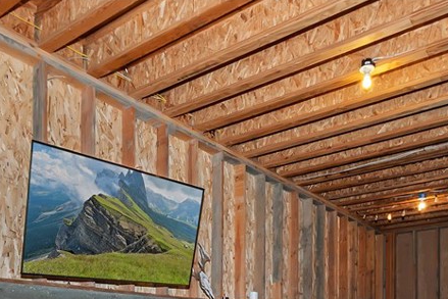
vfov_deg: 32.3
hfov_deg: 54.2
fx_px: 436
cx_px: 259
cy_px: 346
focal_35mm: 35
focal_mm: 10
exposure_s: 1/30
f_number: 8
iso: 400
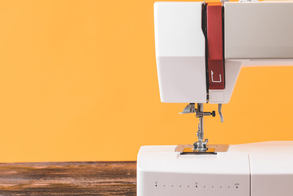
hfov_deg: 16.0
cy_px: 59
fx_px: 1042
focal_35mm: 128
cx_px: 202
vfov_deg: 10.7
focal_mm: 70
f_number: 6.3
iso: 250
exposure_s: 1/160
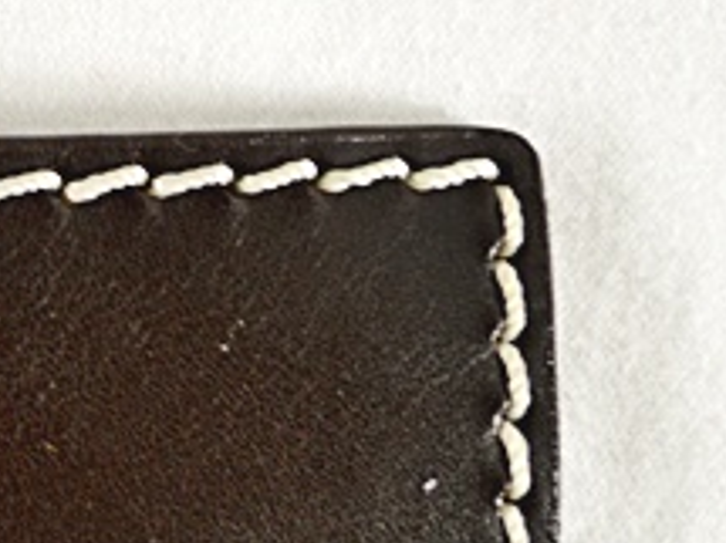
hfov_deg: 11.3
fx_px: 3542
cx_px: -324
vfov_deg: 8.8
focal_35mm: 169
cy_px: 440
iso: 400
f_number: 5
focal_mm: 36
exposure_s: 1/30
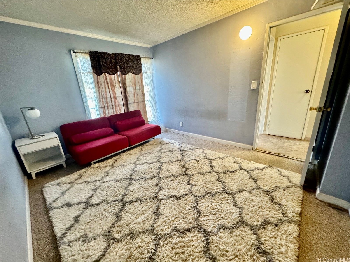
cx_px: 175
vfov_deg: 85.7
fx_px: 142
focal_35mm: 14
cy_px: 131
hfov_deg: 102.1
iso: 1000
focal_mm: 2.22
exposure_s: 1/60
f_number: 2.2
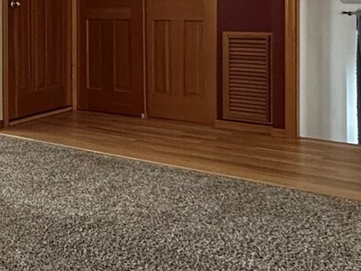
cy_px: 11
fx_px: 584
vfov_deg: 25.1
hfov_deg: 30.1
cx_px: -55
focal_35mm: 56
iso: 640
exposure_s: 1/60
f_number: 2.2
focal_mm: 2.22
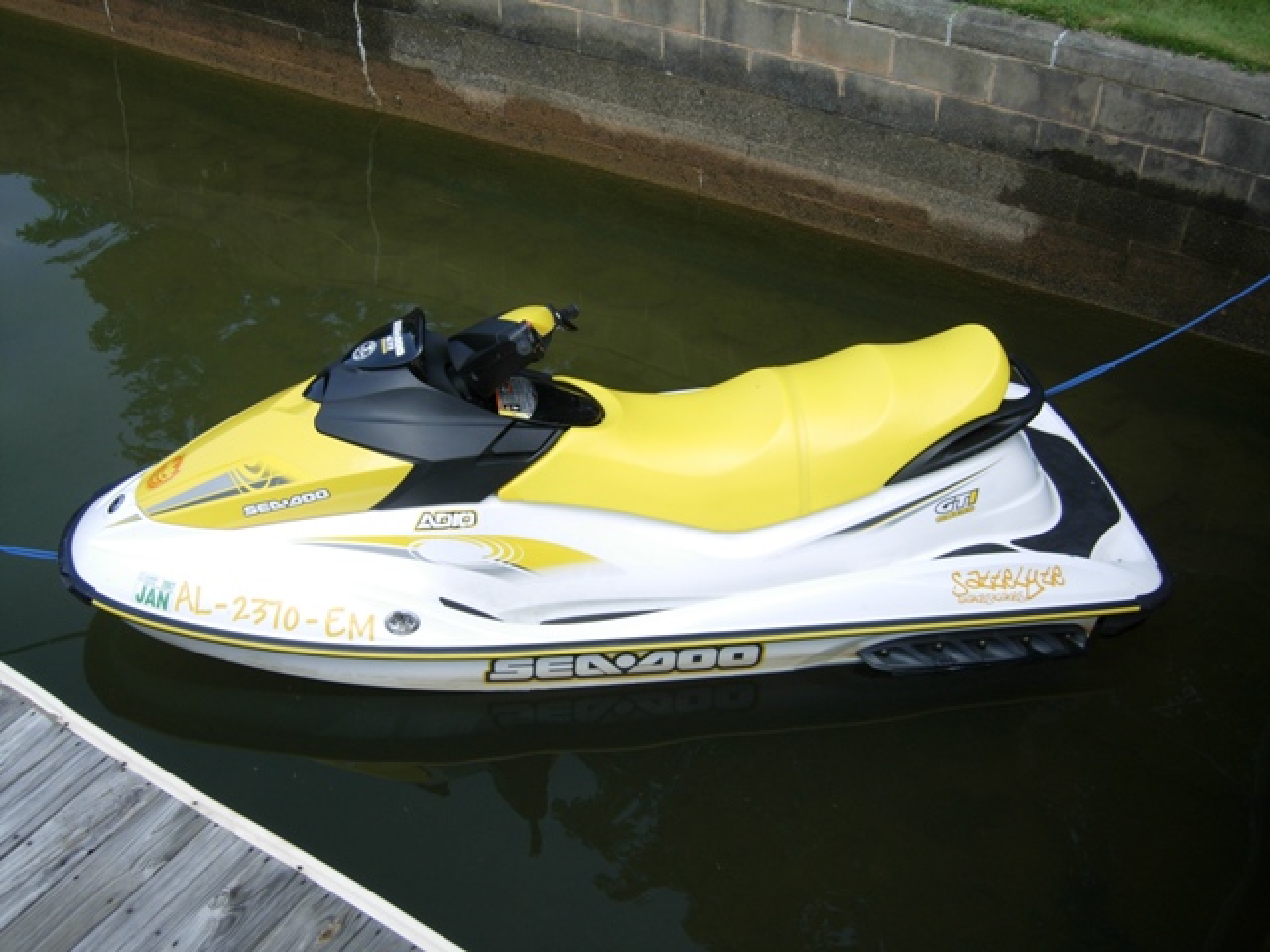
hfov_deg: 45.8
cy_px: 476
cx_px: 635
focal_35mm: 41
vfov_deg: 35.1
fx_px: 1504
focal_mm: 8.5
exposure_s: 1/724
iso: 50
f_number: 2.9
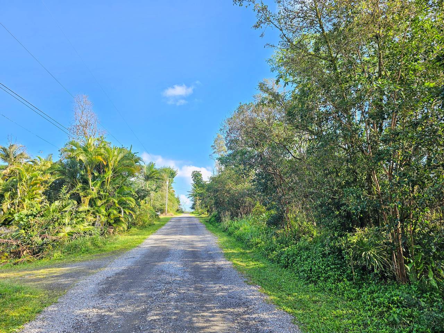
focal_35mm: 23
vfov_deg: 58.9
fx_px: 295
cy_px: 166
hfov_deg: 73.9
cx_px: 222
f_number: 1.7
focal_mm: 6.3
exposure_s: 1/123
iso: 10
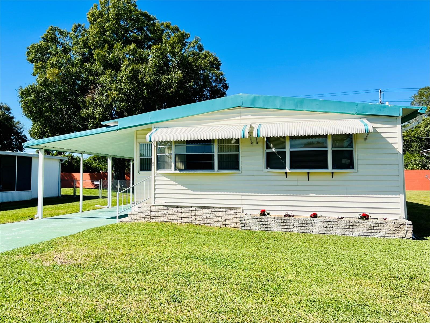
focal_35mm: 26
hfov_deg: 67.3
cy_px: 162
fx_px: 323
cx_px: 215
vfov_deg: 53.1
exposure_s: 1/4831
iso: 50
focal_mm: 5.7
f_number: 1.5
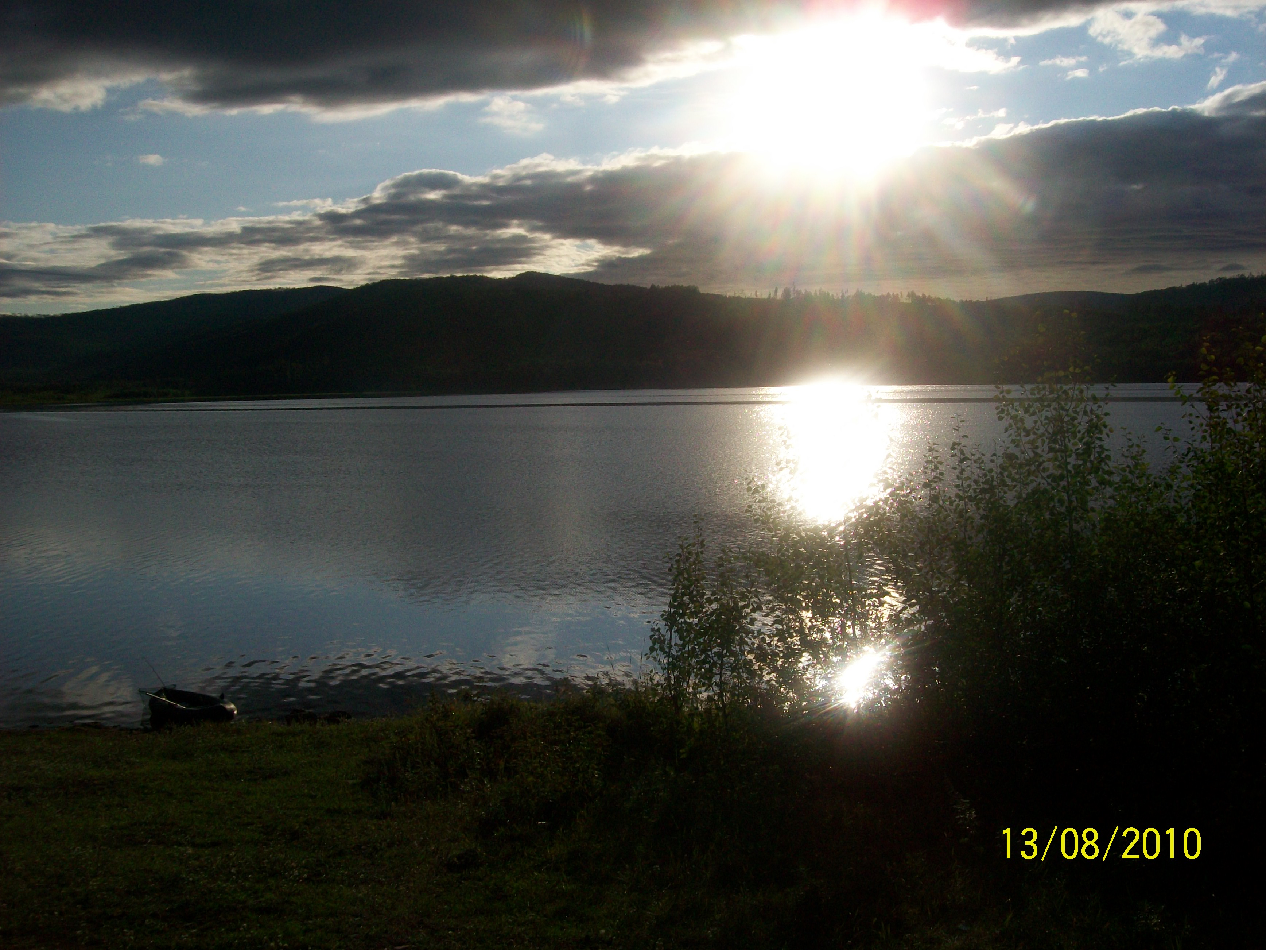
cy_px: 475
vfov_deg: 39.7
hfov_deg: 51.4
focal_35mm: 36
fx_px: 1317
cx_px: 633
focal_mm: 6
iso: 64
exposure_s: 1/1280
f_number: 4.8
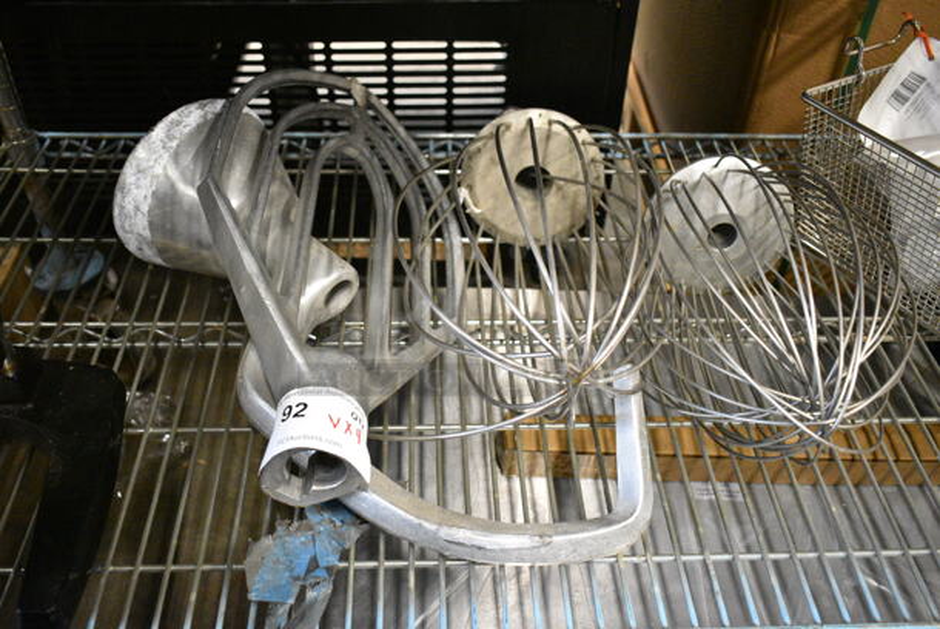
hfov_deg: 55.1
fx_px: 902
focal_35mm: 34
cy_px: 314
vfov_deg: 38.4
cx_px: 470
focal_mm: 23
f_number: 3.8
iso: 6400
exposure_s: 1/60
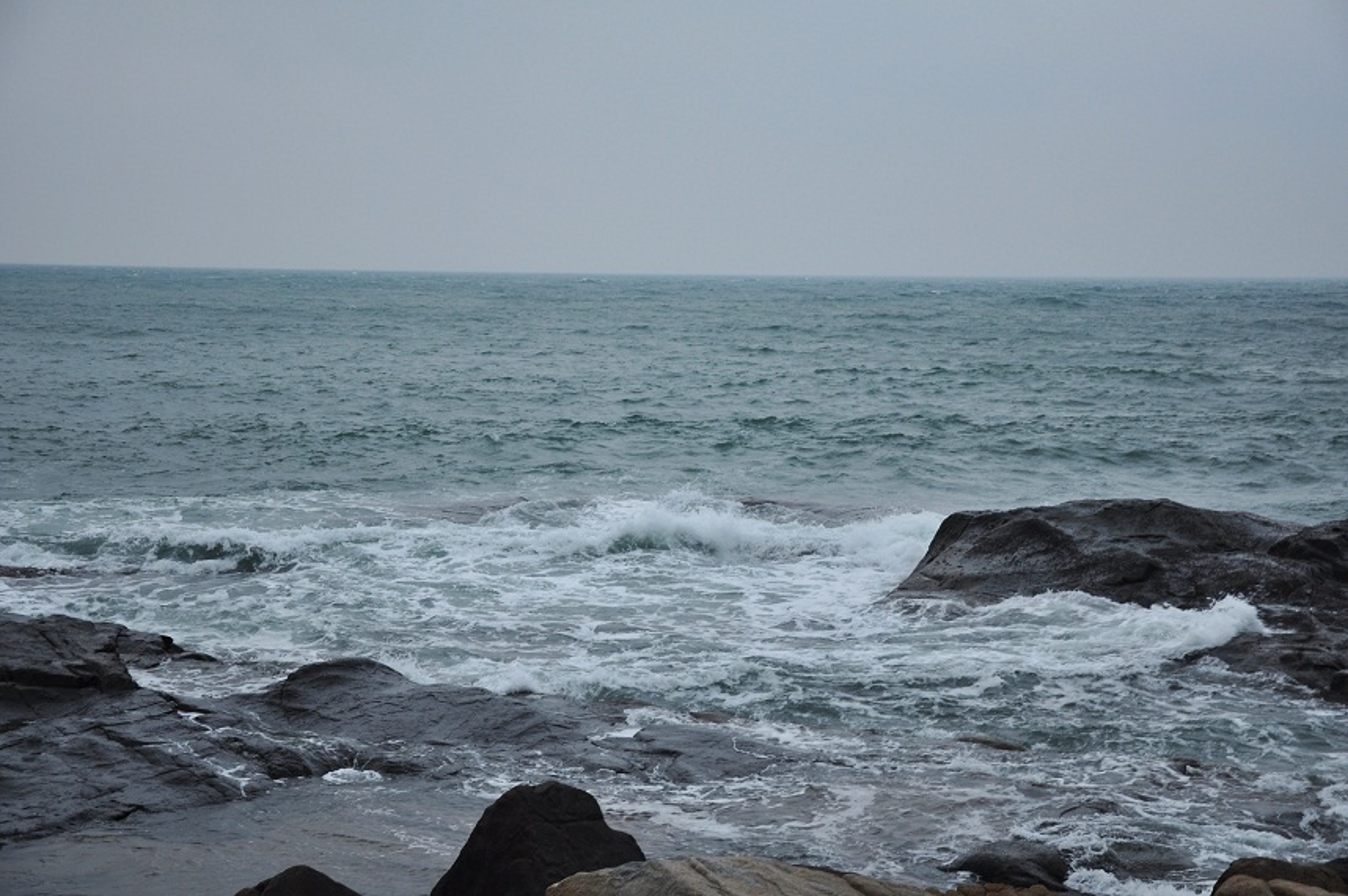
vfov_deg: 20.1
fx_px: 2525
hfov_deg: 29.9
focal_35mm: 68
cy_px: 448
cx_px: 674
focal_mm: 45
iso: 200
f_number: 4.8
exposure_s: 1/60
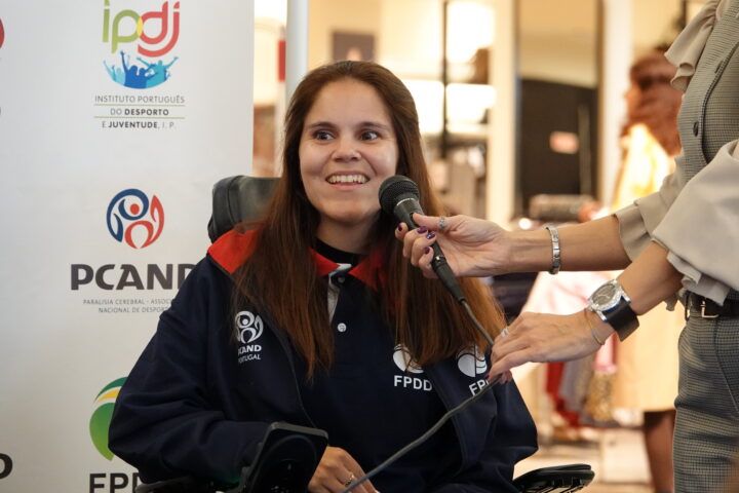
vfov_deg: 6.4
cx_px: 370
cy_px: 246
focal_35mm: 214
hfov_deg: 9.6
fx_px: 4393
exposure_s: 1/60
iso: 2000
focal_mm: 78.39
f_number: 4
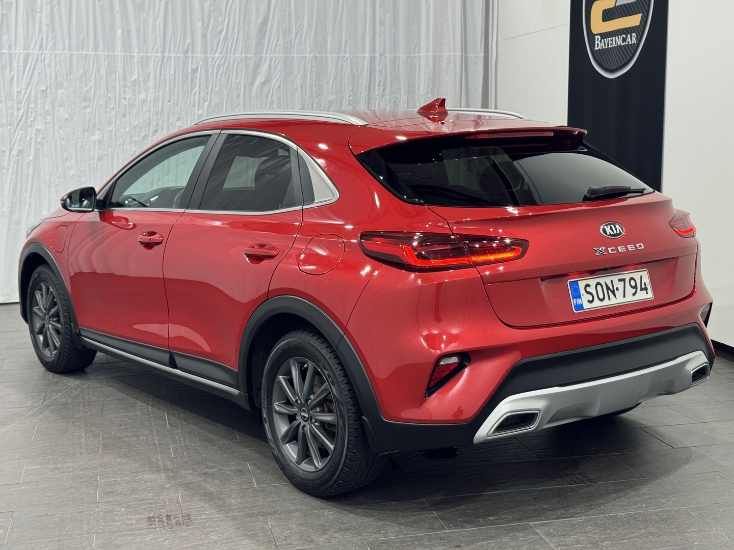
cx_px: 367
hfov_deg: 39.7
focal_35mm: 48
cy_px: 275
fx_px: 1018
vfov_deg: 30.3
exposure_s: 1/100
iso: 100
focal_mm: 6.76
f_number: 1.78
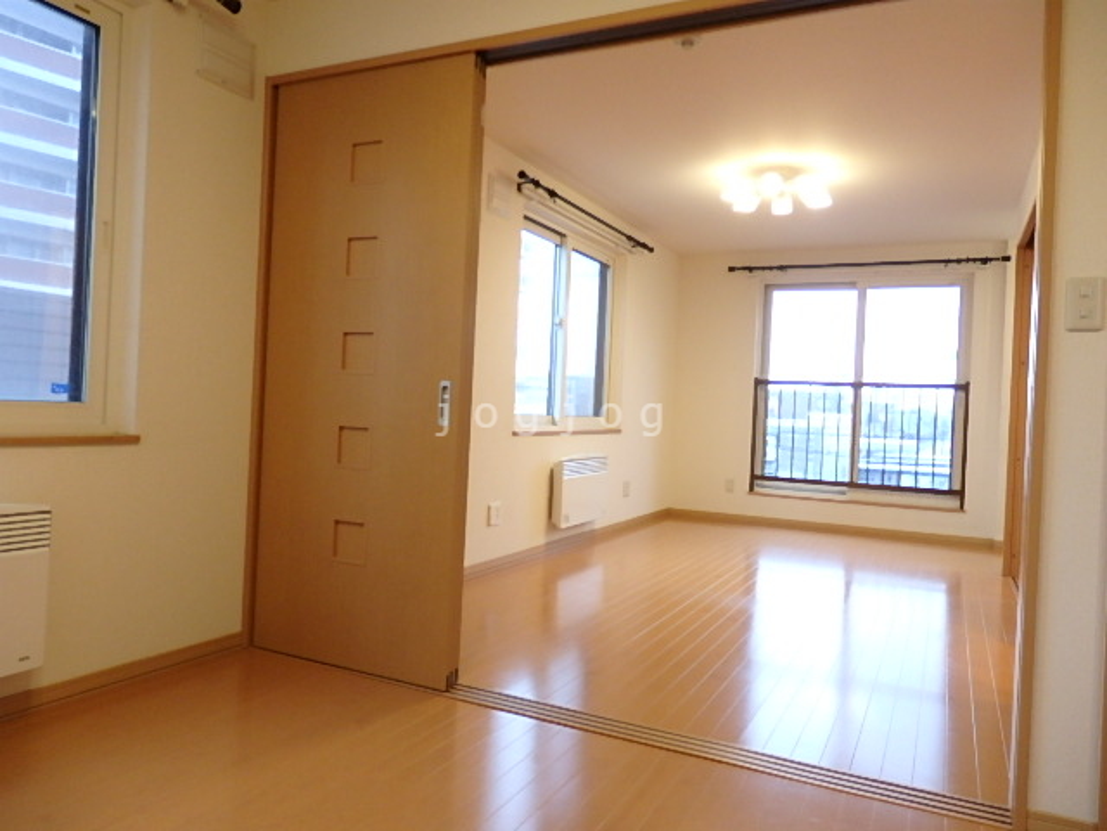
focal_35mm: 25
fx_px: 799
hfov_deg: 69.4
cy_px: 416
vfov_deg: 54.9
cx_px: 554
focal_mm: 4.5
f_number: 3
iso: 400
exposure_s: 1/30
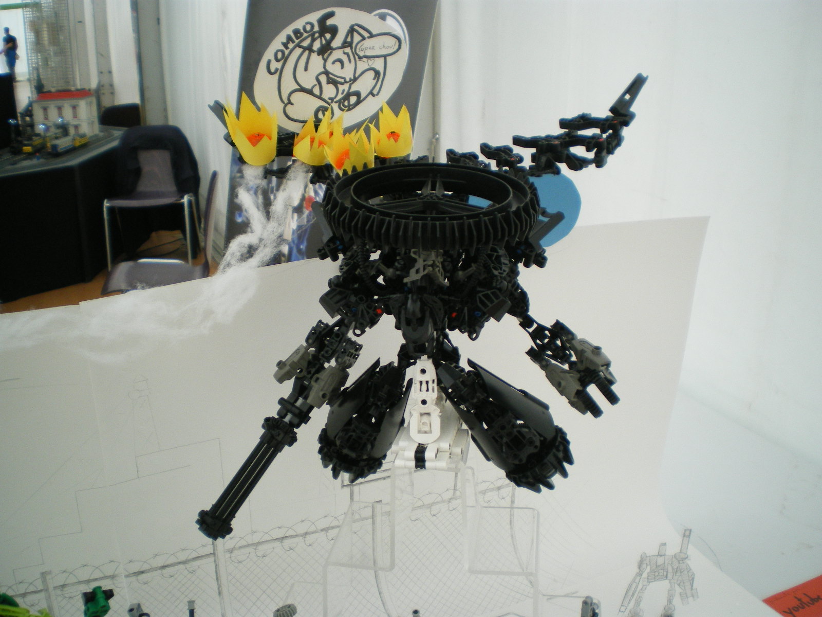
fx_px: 855
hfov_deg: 51.4
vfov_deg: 39.7
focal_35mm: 36
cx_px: 411
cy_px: 308
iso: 200
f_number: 3.1
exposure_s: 1/50
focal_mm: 6.3
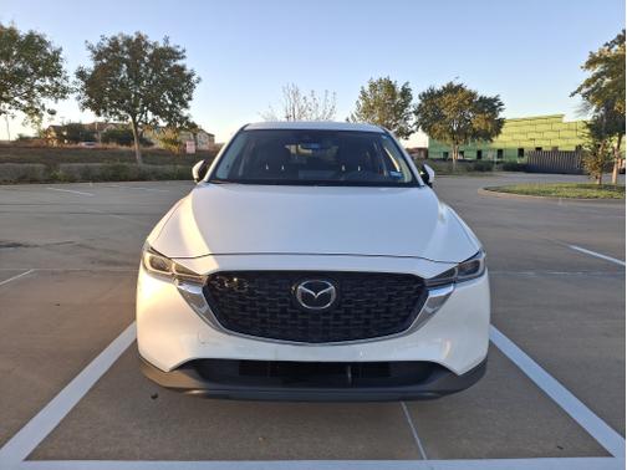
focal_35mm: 25
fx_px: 453
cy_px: 235
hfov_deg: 69.4
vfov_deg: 54.9
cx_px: 314
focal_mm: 4.69
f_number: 1.8
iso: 32
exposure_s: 1/455
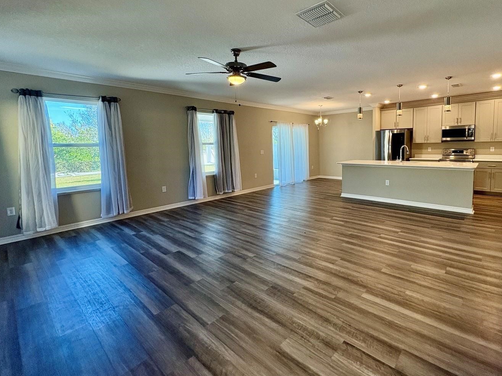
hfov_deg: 90.0
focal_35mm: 17
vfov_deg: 74.4
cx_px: 299
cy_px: 166
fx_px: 246
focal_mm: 2.22
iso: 320
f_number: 2.2
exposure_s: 1/120
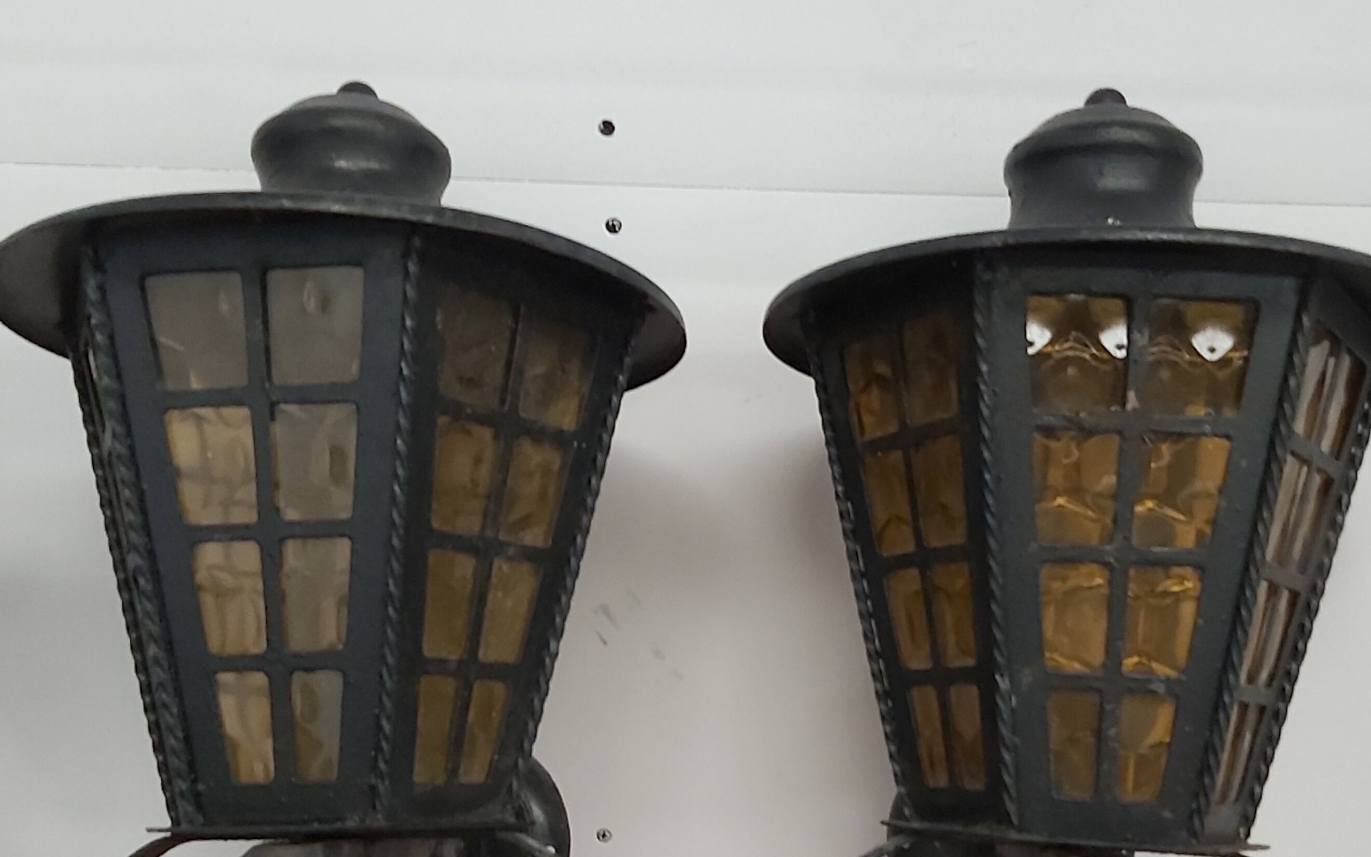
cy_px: 635
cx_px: 755
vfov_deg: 30.1
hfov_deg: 47.1
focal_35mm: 42
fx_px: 1569
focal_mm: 3.92
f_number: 1.7
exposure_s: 1/33
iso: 250
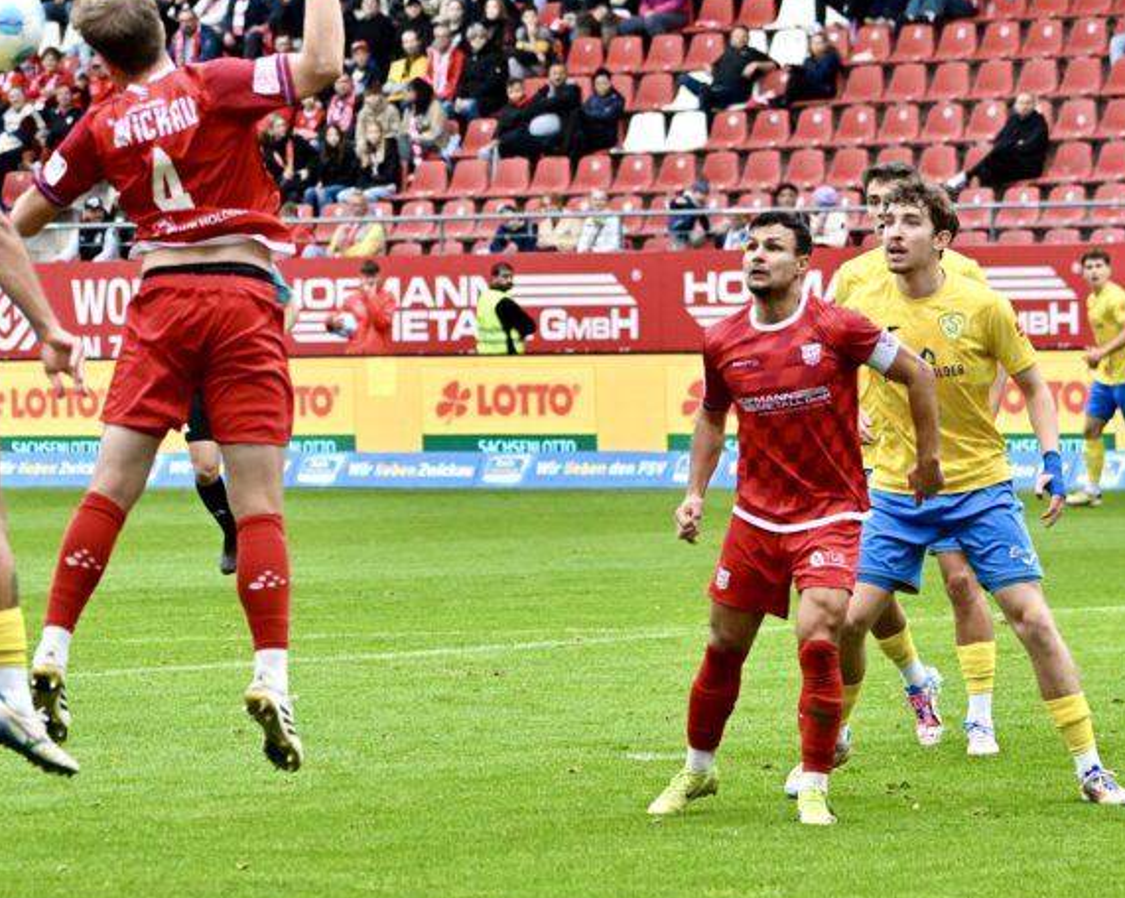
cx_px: 552
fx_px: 7287
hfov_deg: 8.8
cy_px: 334
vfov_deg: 7.1
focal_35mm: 219
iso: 3600
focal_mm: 130
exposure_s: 1/1600
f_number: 4.8
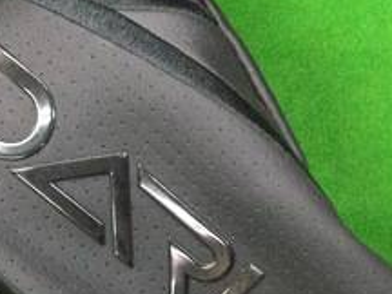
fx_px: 1042
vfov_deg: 15.7
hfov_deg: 21.2
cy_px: 303
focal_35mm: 92
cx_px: 134
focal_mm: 3.3
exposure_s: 1/30
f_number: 2.4
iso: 250
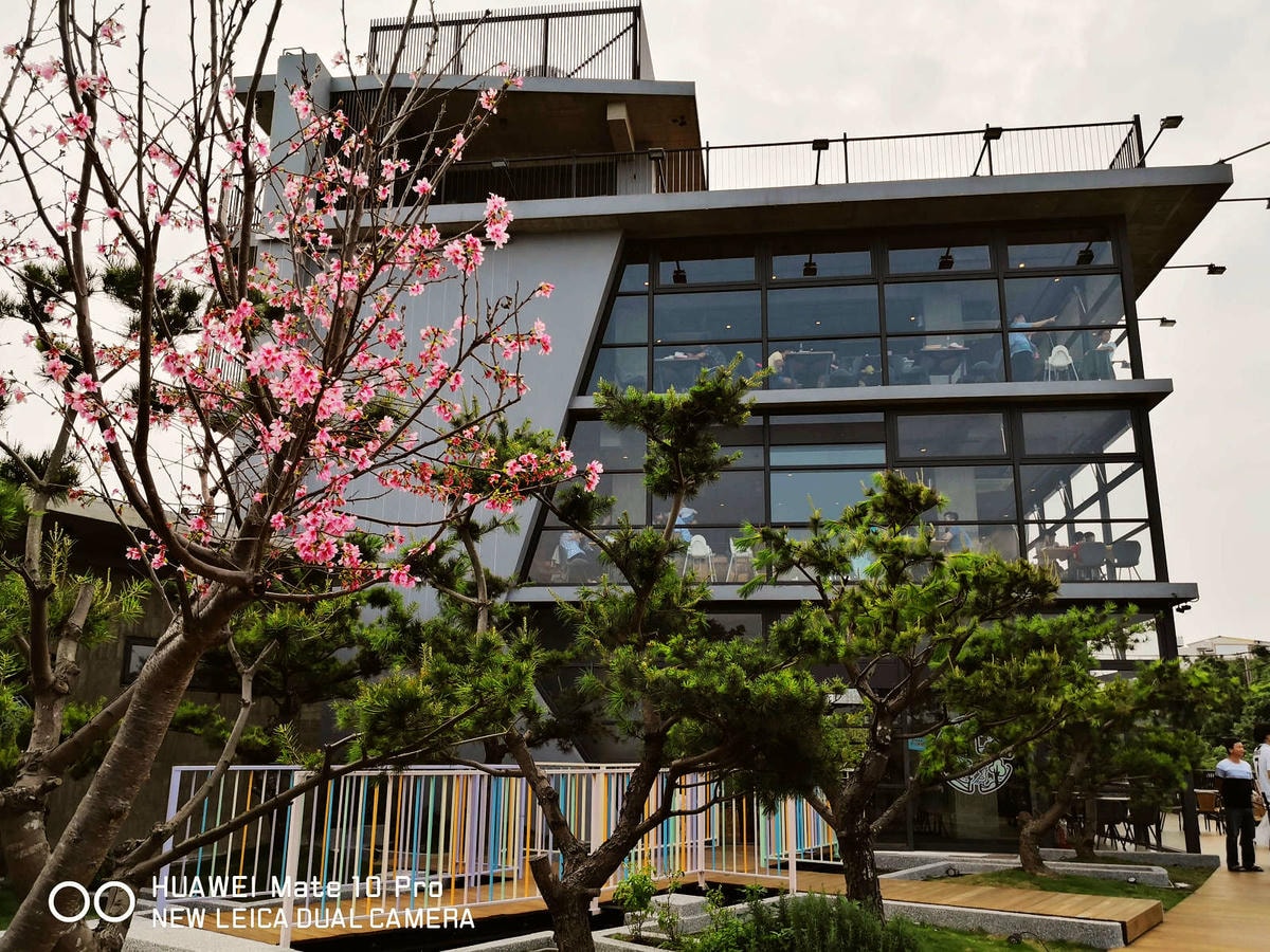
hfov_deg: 65.3
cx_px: 635
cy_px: 476
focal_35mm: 27
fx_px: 991
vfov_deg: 51.4
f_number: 1.6
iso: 50
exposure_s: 1/3145
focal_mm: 3.95
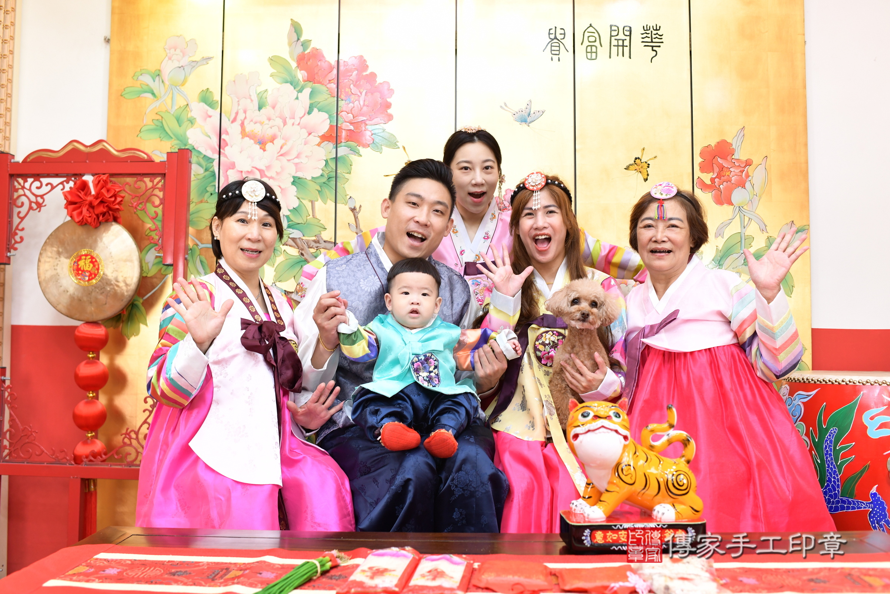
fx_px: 865
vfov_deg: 37.9
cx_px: 445
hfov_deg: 54.4
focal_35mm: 35
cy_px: 297
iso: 1000
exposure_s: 1/200
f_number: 4.5
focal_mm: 35
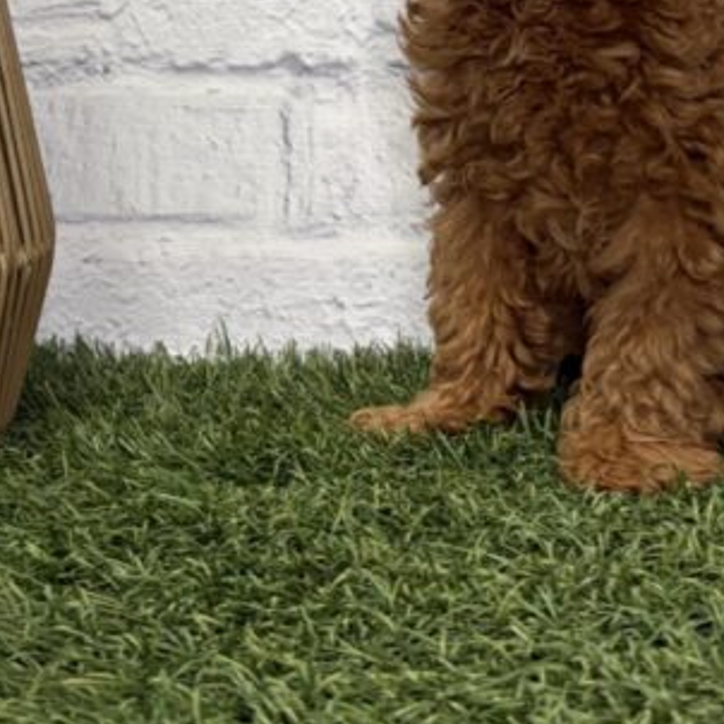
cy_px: -144
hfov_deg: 22.2
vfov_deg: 20.7
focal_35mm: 78
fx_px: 1846
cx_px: 410
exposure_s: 1/119
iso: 100
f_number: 1.6
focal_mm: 5.96
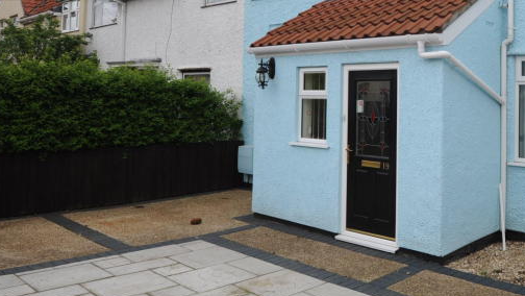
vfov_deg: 34.1
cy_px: 80
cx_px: 439
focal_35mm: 34
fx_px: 474
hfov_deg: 53.2
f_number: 11
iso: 800
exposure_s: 1/500
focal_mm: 16
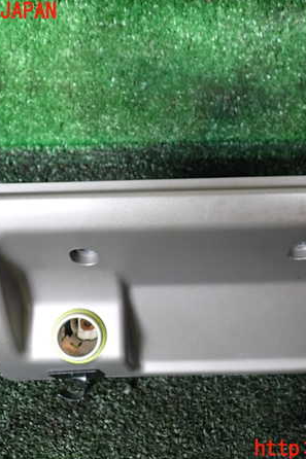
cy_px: 231
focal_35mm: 42
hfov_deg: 31.8
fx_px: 536
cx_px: 178
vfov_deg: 46.4
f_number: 2.3
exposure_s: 1/30
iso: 200
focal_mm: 5.4
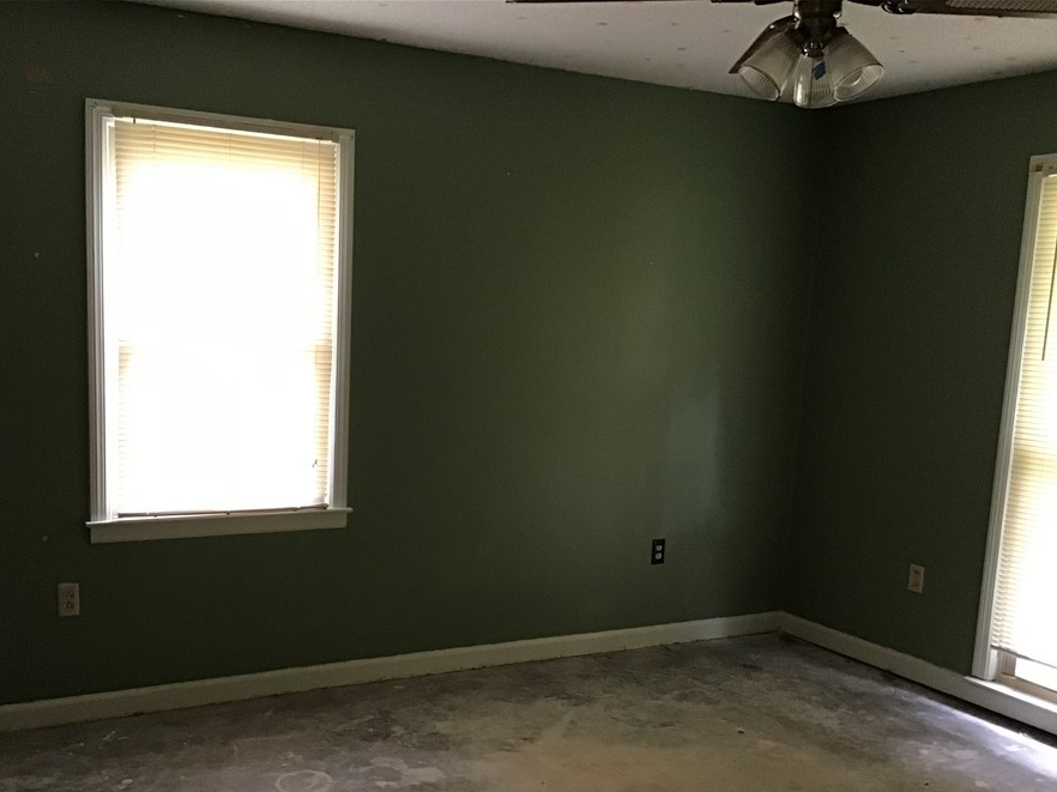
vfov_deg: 39.5
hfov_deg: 51.2
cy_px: 459
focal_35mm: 36
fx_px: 1099
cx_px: 466
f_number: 2.4
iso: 200
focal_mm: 3.3
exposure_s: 1/15
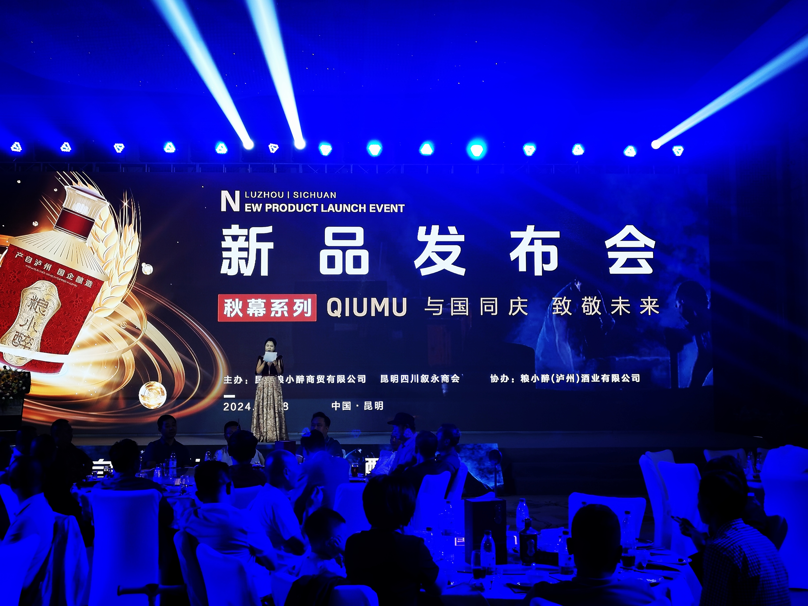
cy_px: 303
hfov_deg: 43.9
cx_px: 404
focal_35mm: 43
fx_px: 1004
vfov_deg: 33.6
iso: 50
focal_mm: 5.56
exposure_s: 1/120
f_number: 1.6
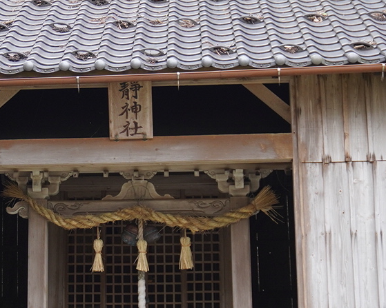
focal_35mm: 126
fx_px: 1443
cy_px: 161
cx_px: 89
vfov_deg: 12.2
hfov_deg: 15.2
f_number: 5
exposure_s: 1/160
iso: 400
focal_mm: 31
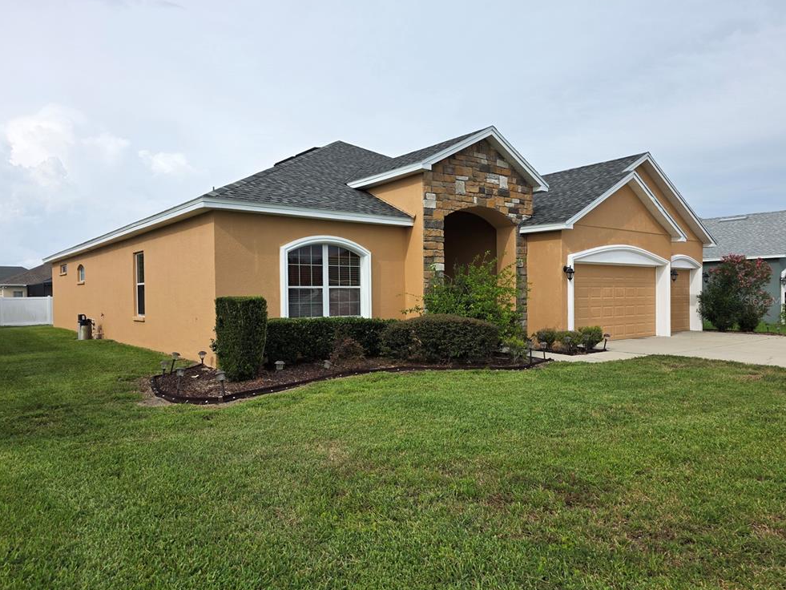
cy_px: 301
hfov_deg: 71.6
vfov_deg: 56.8
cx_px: 382
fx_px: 545
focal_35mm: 24
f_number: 1.7
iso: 80
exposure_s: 1/4766
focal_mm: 6.3
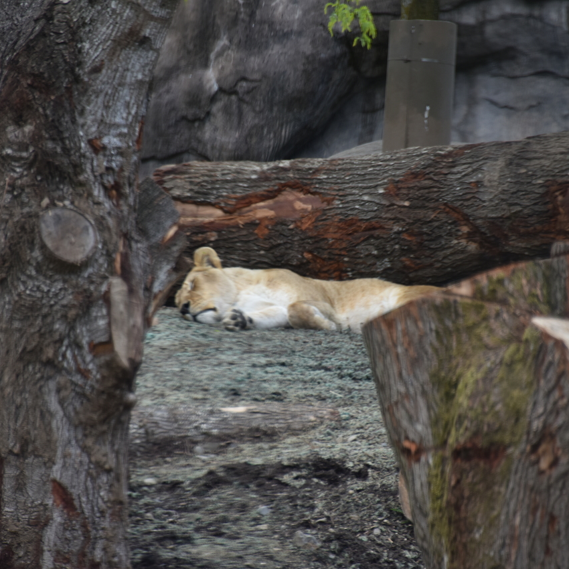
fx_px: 7141
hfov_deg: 4.6
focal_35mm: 384
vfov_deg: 4.6
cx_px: 280
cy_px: 285
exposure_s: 1/640
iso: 400
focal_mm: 300
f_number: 5.6
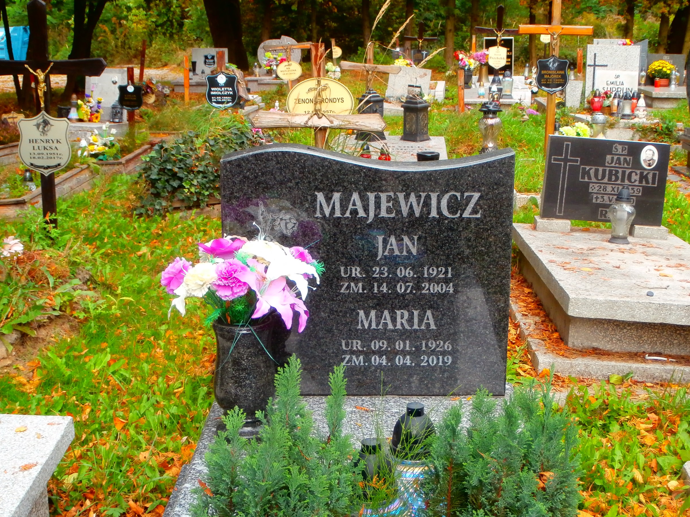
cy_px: 280
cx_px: 374
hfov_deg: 33.2
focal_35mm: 58
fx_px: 1156
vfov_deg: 25.2
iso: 100
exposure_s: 1/125
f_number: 4.2
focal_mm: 8.29
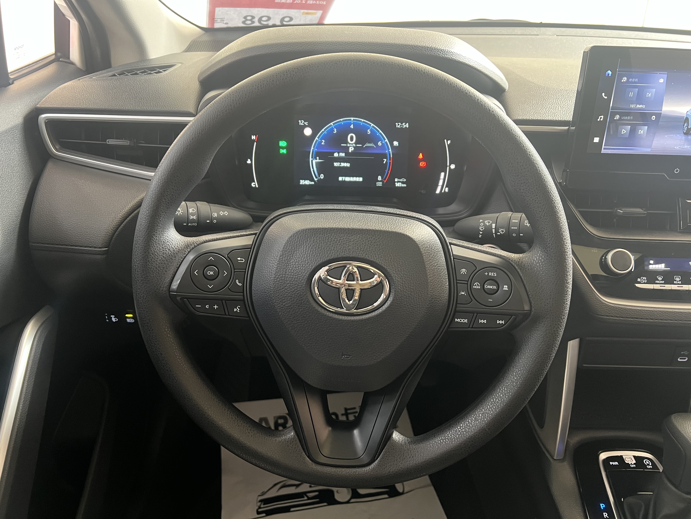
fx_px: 519
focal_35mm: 26
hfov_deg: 67.3
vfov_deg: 53.1
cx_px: 346
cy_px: 260
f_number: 1.5
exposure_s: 1/49
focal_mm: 5.7
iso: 500
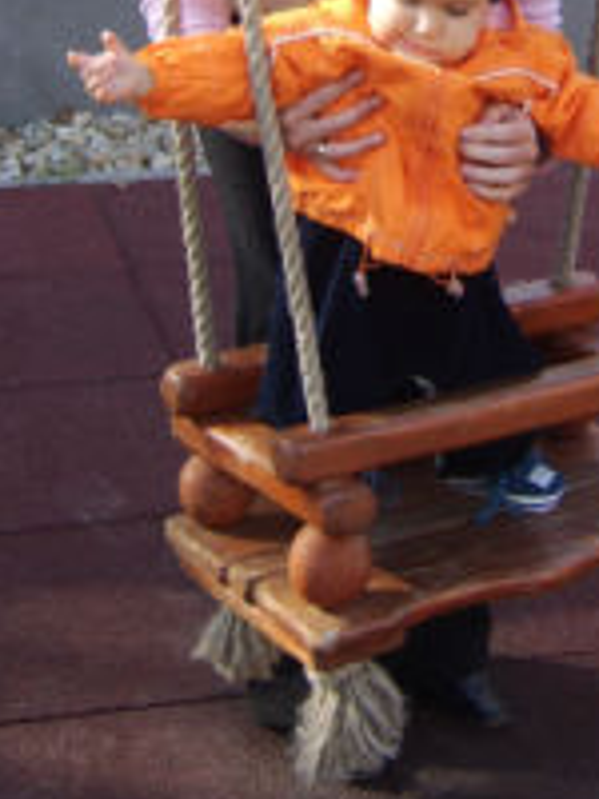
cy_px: -96
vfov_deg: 19.7
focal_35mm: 95
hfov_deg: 15.5
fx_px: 2192
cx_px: 481
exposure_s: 1/297
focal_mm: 9.86
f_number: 2.7
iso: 71
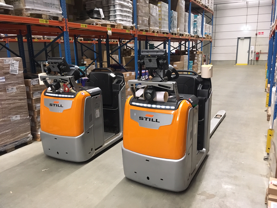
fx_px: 232
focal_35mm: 29
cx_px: 138
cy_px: 104
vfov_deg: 48.2
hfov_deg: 61.7
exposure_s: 1/25
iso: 250
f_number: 2.2
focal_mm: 4.15
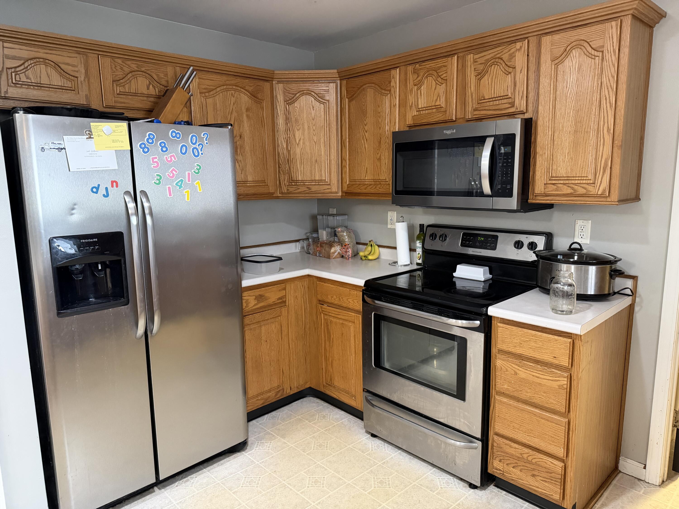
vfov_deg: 56.8
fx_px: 471
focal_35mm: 24
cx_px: 340
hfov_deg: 71.6
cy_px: 254
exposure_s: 1/60
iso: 800
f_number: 1.78
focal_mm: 6.76
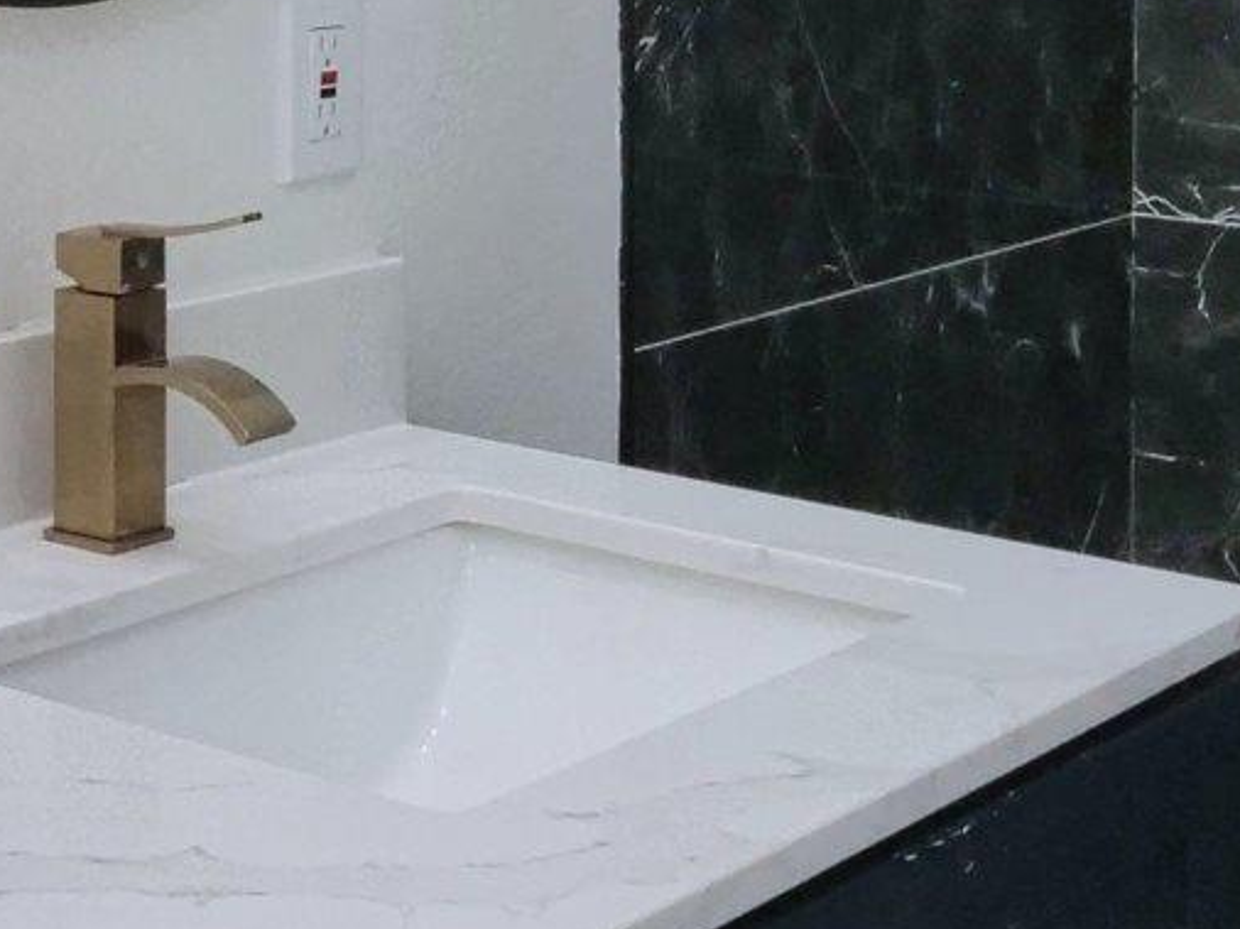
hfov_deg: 22.6
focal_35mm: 85
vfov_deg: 16.4
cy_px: -275
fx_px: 3043
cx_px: 203
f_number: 8
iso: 800
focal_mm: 7
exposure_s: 1/160
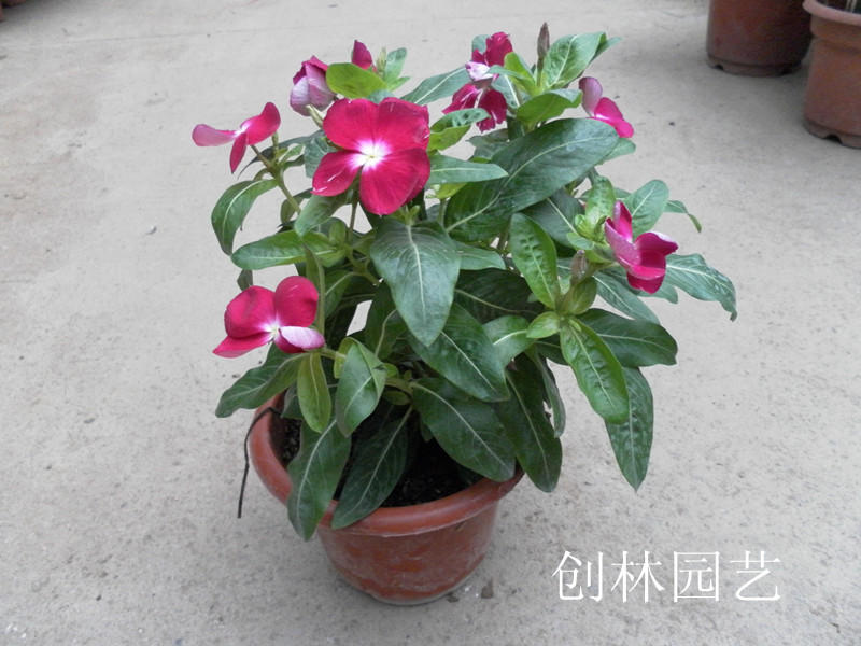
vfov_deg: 49.7
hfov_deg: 63.4
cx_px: 430
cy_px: 323
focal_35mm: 28
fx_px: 696
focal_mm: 4.9
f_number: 3.2
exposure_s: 1/25
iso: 400
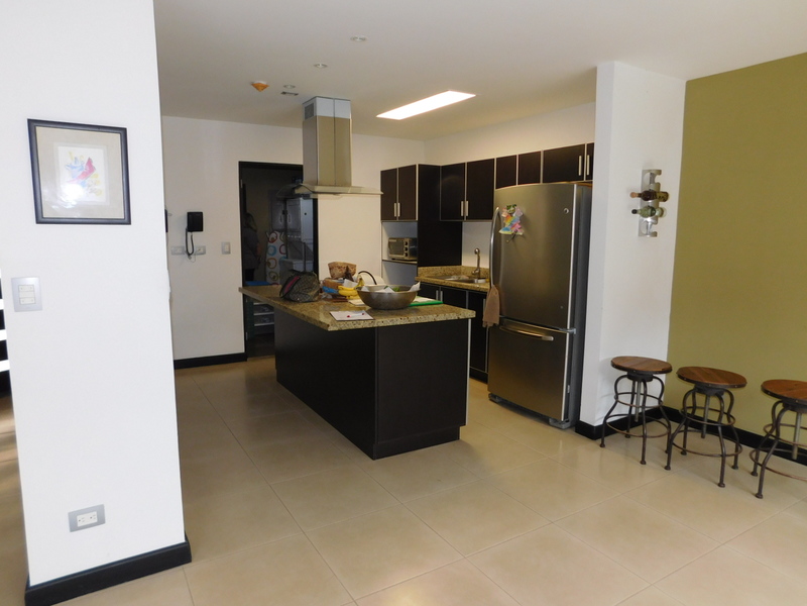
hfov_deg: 73.9
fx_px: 536
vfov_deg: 58.9
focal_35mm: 23
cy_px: 303
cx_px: 404
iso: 200
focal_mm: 4
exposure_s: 1/30
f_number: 3
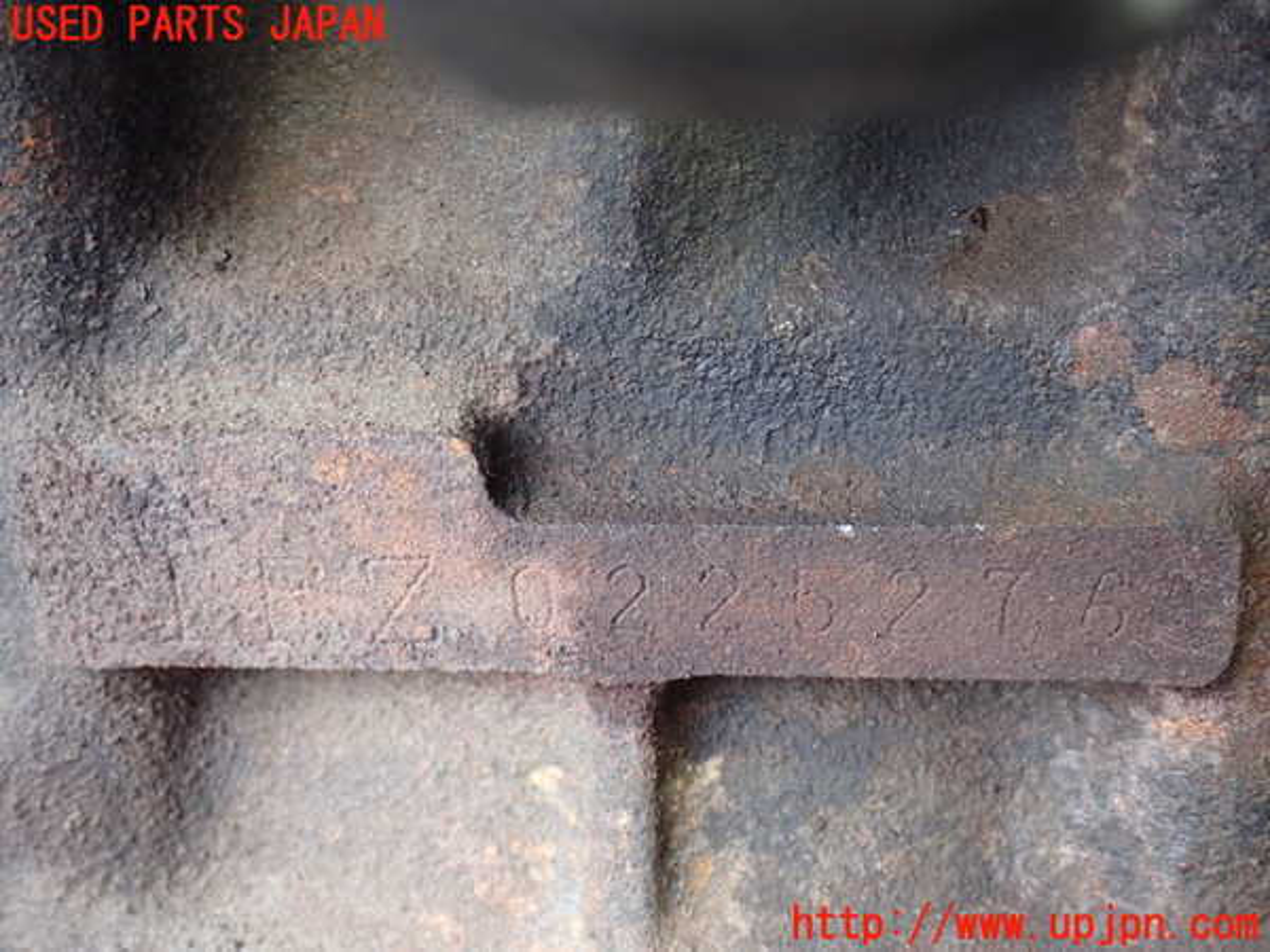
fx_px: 1834
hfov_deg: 38.2
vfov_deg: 29.1
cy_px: 476
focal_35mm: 50
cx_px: 635
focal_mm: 9.01
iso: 800
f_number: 3.2
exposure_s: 1/25
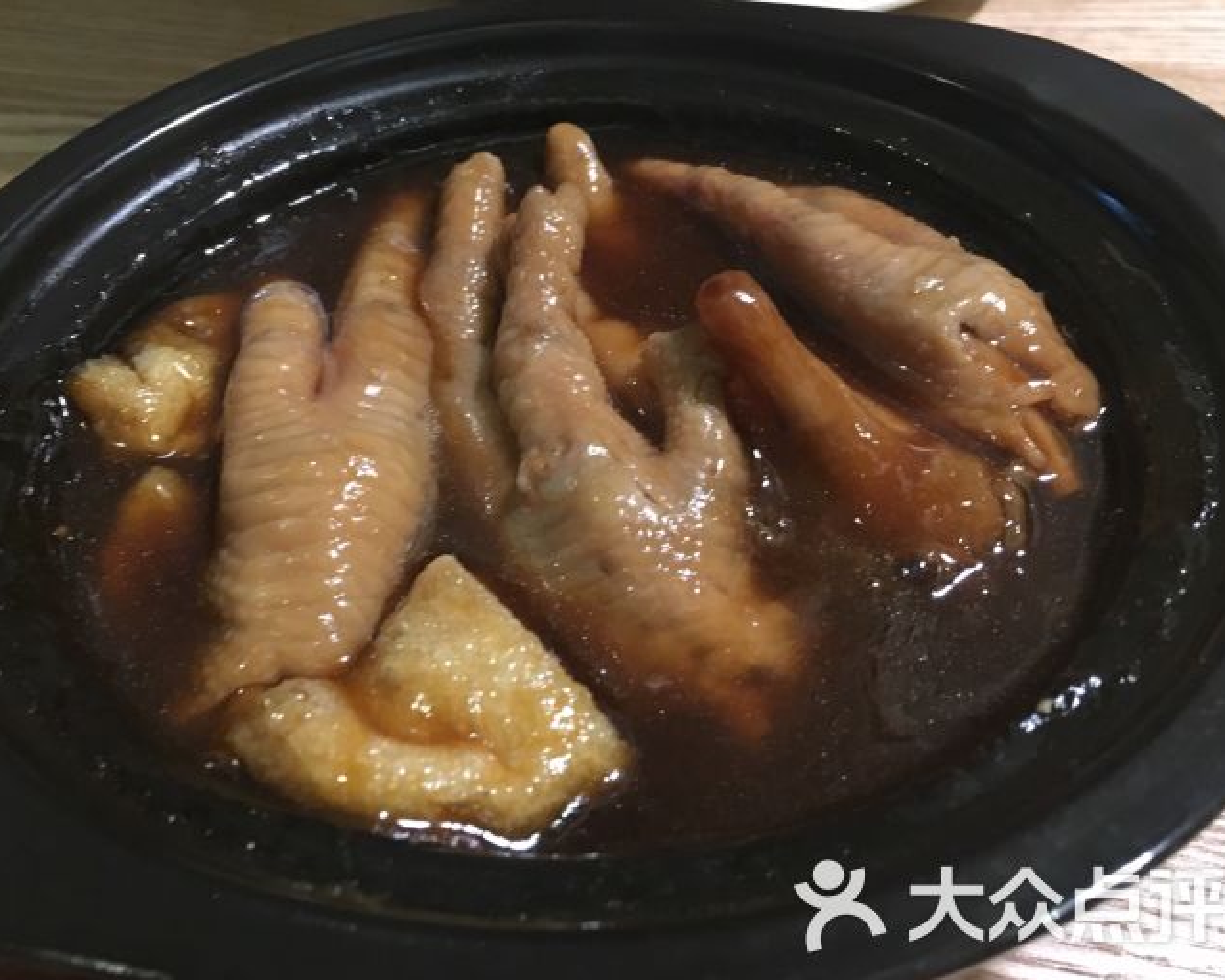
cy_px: 502
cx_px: 604
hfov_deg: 57.2
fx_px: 1124
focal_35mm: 31
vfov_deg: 47.1
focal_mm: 4.15
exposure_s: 1/17
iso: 250
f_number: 2.2
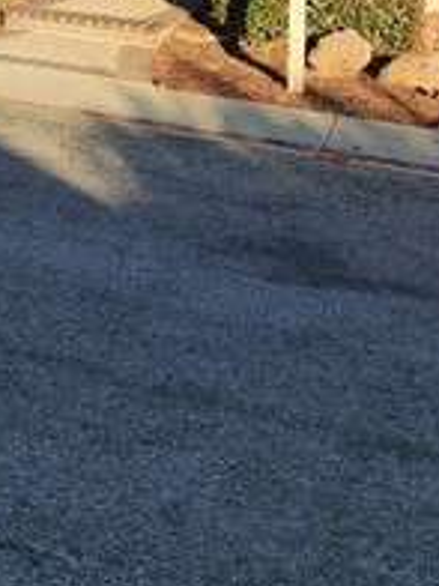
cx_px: -87
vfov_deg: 23.7
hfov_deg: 18.6
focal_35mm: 75
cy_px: -117
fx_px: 1268
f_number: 1.8
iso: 20
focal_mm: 5.4
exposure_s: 1/1179
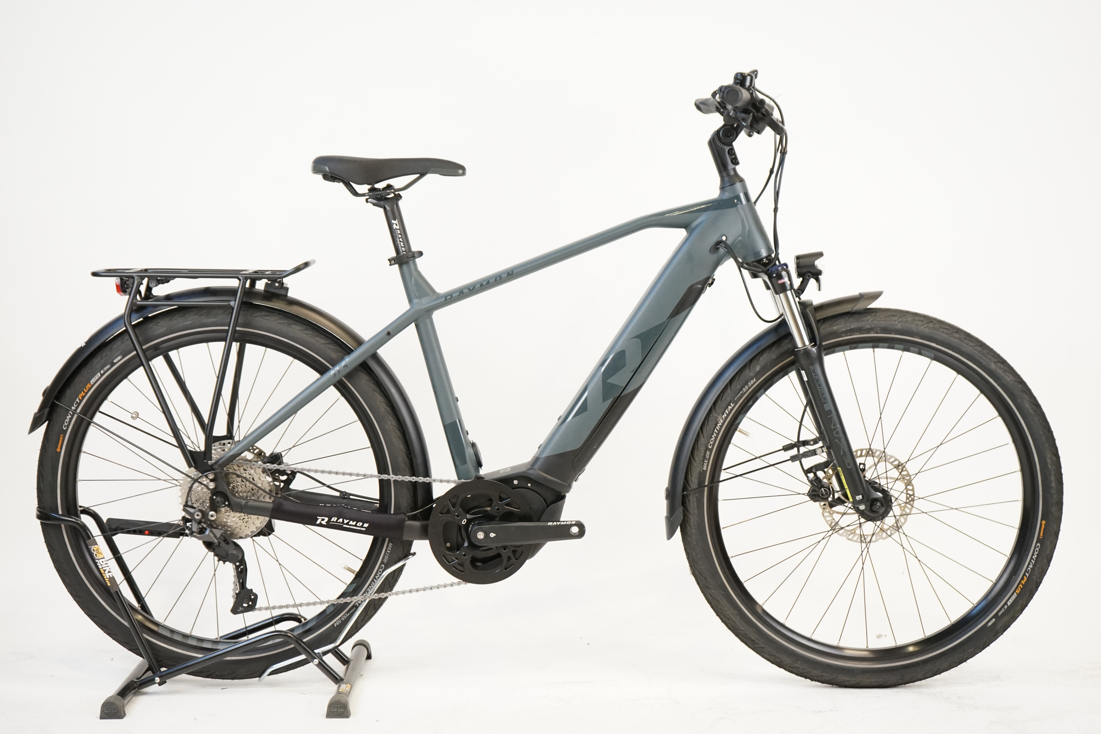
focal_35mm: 56
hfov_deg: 35.6
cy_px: 367
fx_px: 1713
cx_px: 550
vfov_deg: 24.2
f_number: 5.6
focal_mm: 56
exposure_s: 1/200
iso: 2500
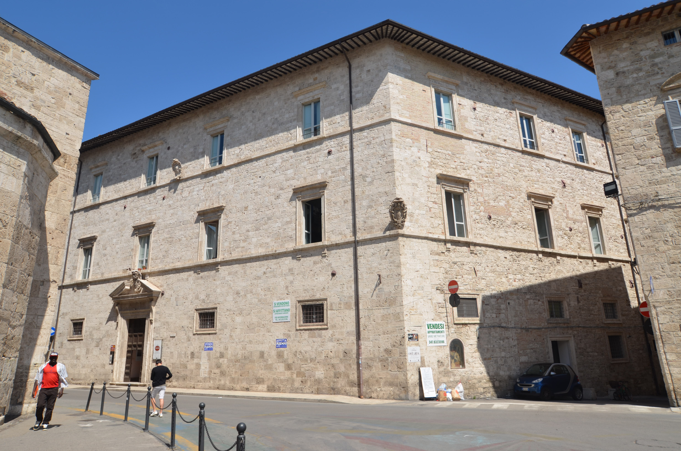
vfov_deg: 55.9
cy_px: 226
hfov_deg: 77.4
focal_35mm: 22
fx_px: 425
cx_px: 340
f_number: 9
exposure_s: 1/320
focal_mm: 15
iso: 100
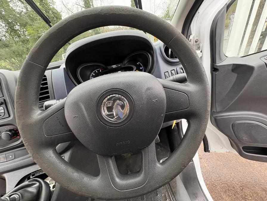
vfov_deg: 85.7
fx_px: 108
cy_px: 100
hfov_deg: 102.1
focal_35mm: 14
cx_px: 134
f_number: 2.2
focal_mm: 2.22
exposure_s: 1/60
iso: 320
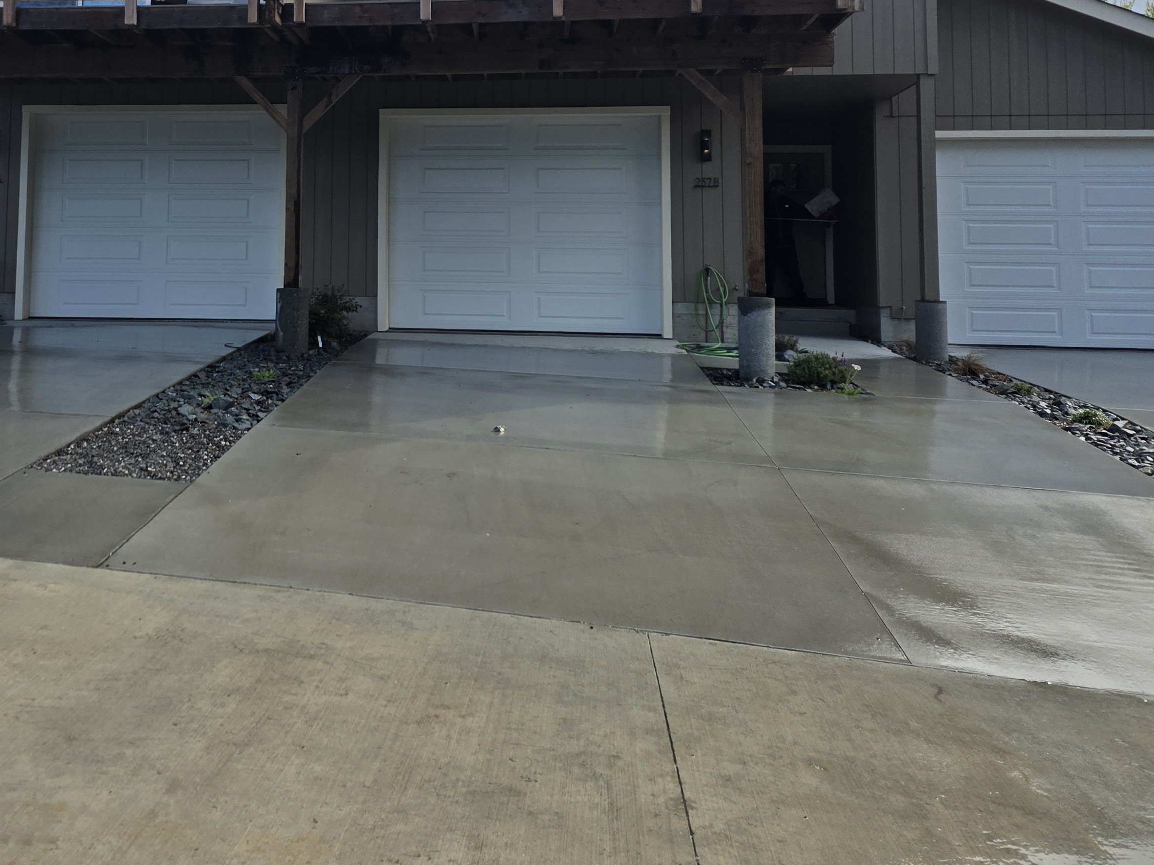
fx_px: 1333
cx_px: 343
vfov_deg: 34.7
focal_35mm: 40
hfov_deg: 45.7
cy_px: 156
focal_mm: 6.25
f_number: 1.7
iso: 80
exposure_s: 1/5296
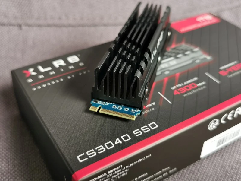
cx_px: 120
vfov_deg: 34.3
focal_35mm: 42
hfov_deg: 44.8
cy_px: 90
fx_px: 292
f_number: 1.6
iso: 125
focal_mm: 5.56
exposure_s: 1/100
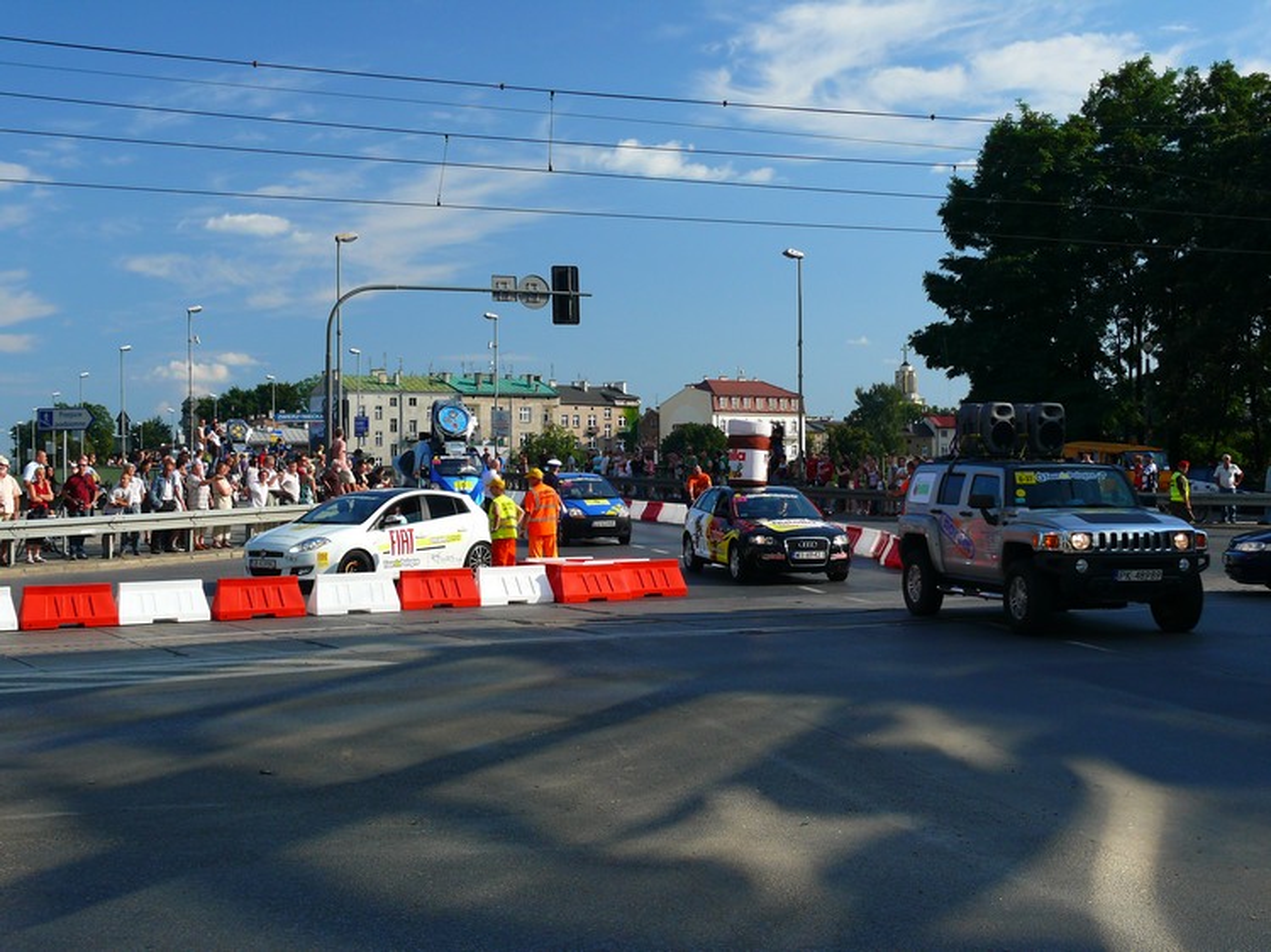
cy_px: 476
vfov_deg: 28.5
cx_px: 636
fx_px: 1872
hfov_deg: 37.5
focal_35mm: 51
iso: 100
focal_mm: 10.7
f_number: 4
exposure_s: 1/250
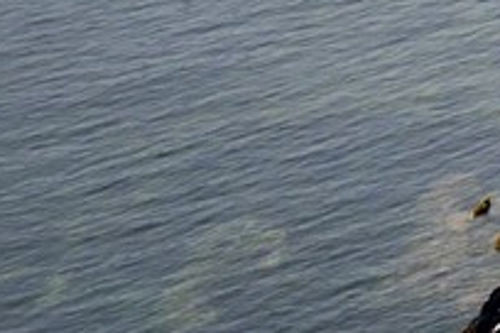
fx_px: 2611
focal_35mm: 188
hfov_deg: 8.4
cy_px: -624
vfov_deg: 6.7
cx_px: 1711
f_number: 11
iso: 400
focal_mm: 24
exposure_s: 1/500
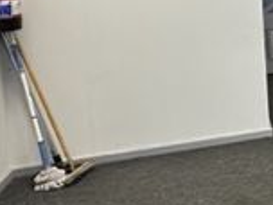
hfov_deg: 25.6
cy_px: -16
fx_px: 465
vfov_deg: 23.4
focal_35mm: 59
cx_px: 397
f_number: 2.2
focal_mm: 2.22
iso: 320
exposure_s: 1/100
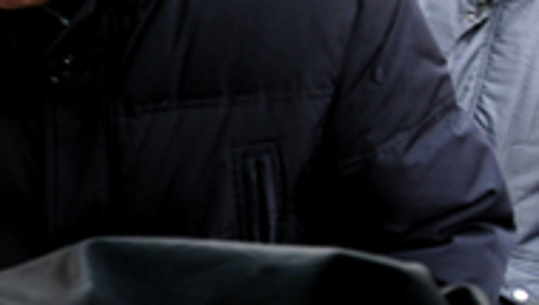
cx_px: -234
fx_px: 1174
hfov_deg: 22.1
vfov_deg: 14.7
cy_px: 33
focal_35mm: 82
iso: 800
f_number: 5
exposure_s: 1/100
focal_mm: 18
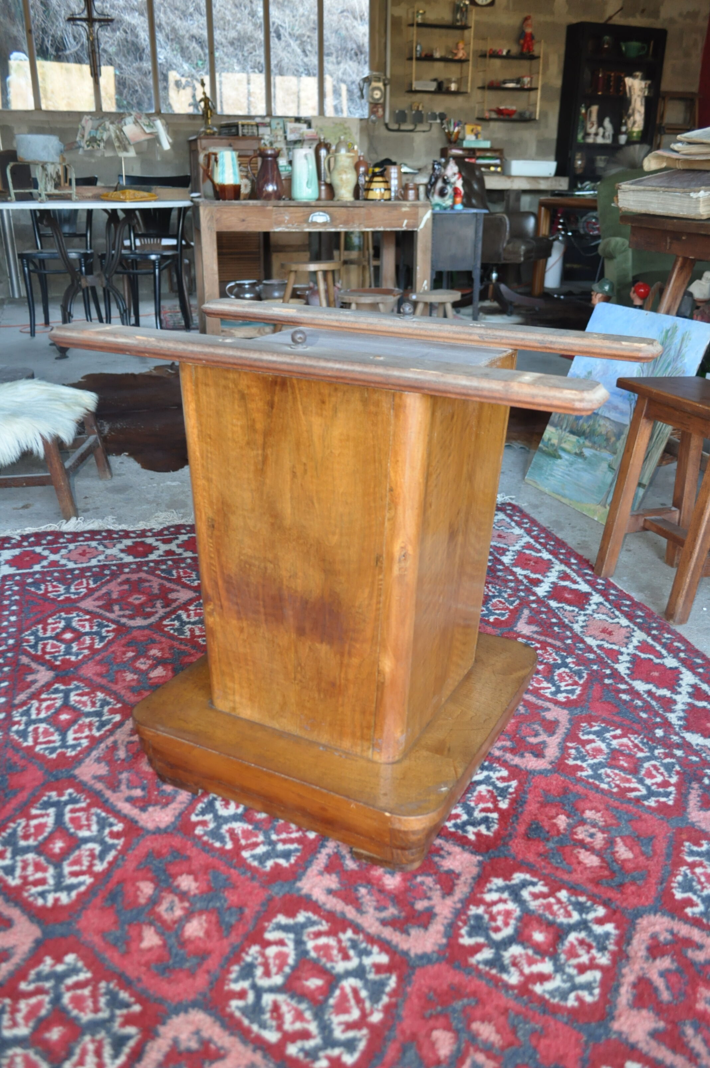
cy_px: 534
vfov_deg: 62.0
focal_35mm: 30
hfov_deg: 43.5
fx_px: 890
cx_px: 355
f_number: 3.8
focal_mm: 20
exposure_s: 1/60
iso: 800
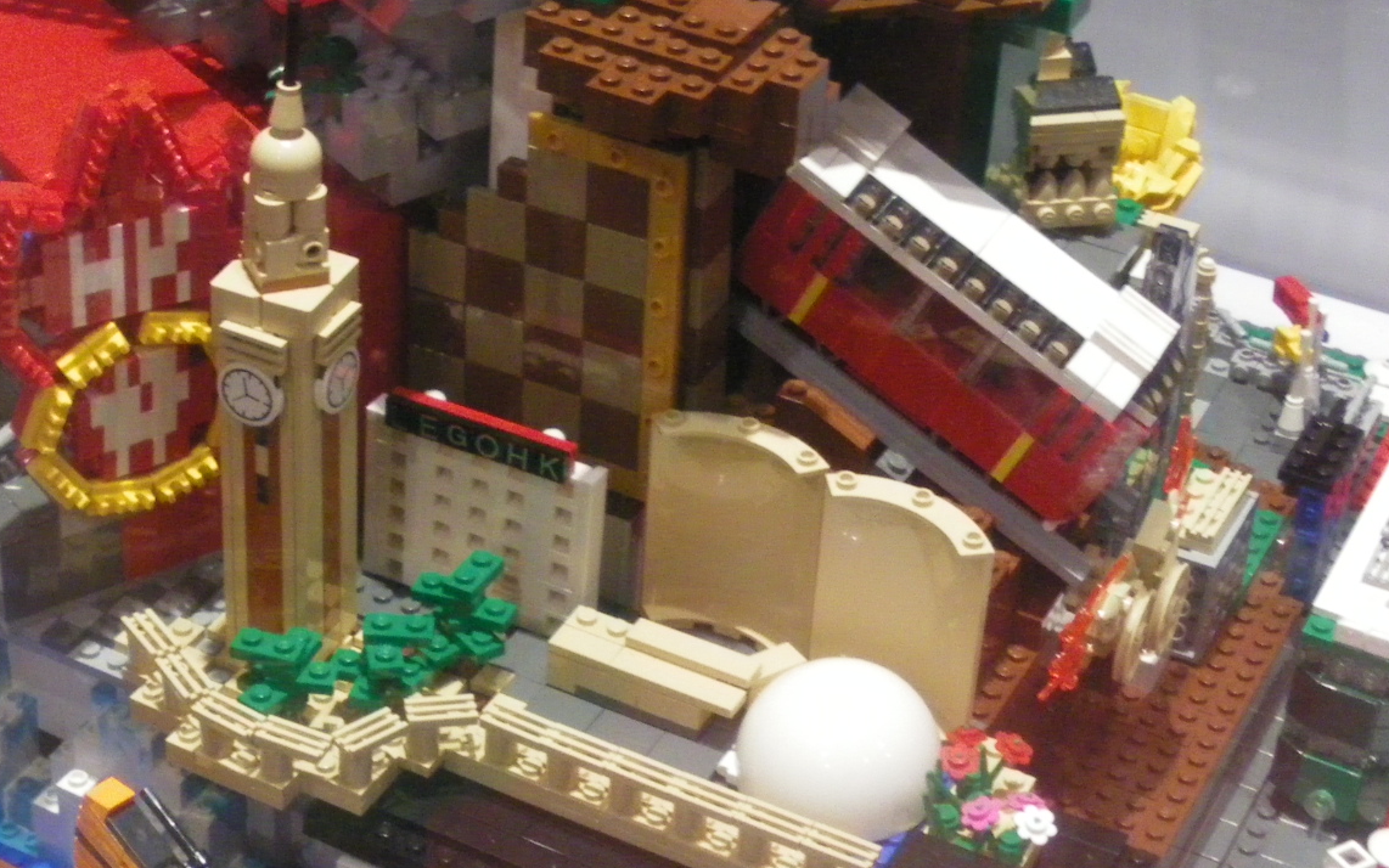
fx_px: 2915
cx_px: 420
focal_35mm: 77
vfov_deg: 16.7
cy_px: 74
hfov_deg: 26.6
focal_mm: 6.3
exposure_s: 1/30
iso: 400
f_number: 3.5
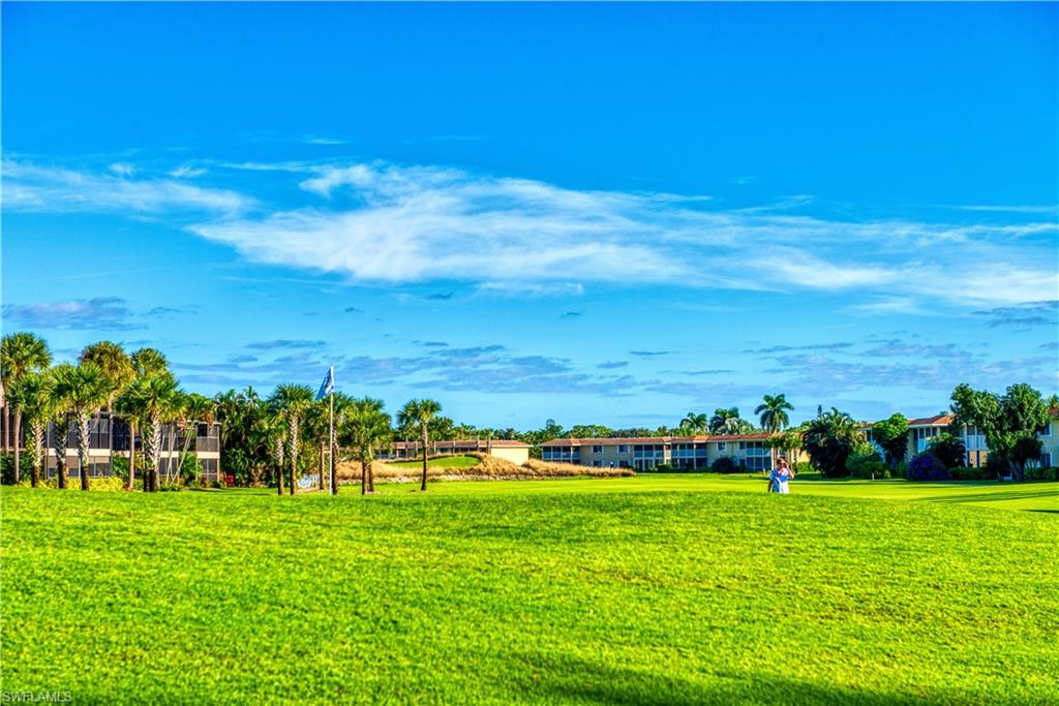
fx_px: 2059
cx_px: 530
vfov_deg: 19.5
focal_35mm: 70
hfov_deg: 28.8
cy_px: 353
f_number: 8
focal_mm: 70
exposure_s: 1/400
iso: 100
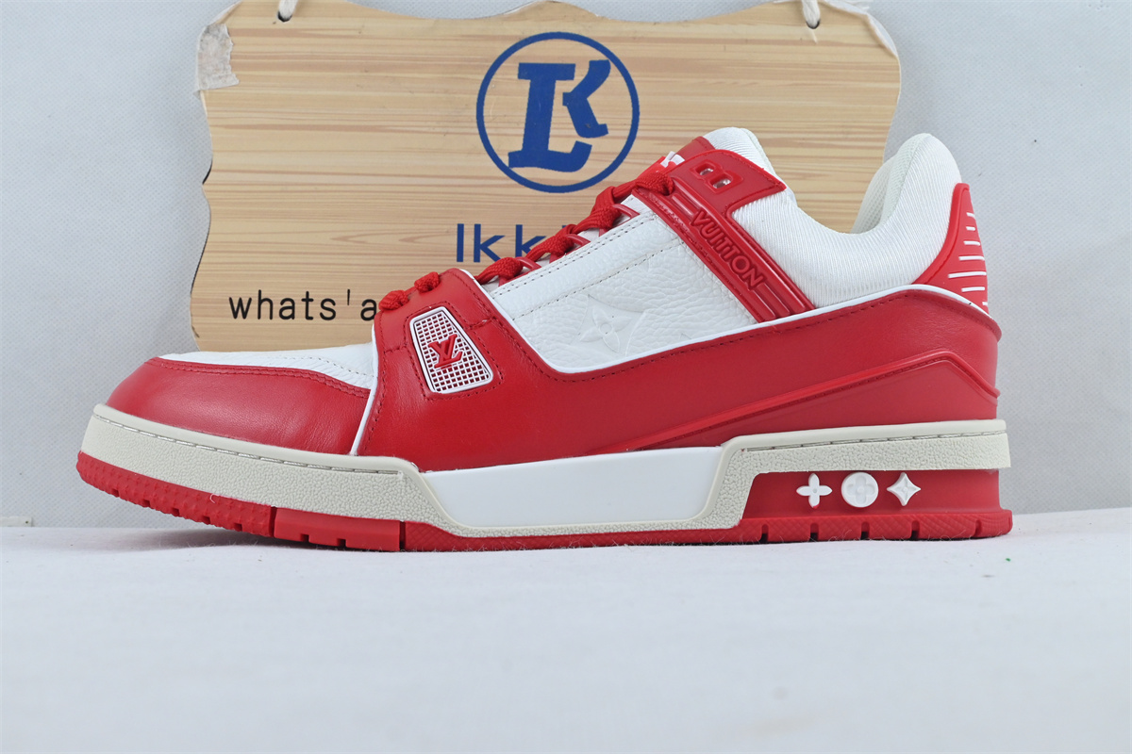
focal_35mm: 47
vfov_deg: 28.5
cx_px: 566
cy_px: 377
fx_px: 1486
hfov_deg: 41.7
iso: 1000
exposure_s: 1/160
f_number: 10
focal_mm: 31.5
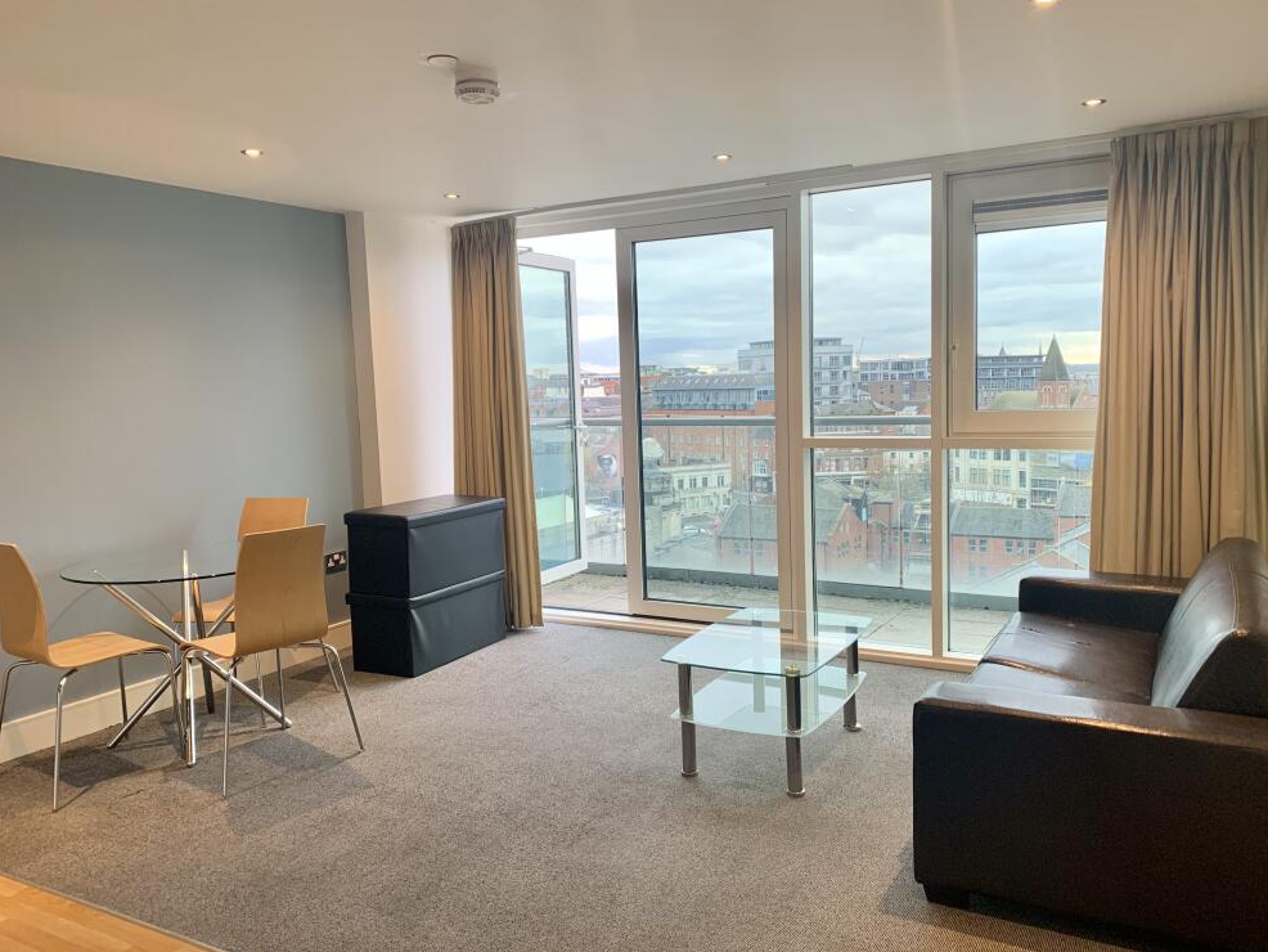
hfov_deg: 65.3
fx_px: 989
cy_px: 488
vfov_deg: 51.4
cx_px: 652
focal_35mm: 27
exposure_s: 1/50
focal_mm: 4.25
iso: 64
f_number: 1.8
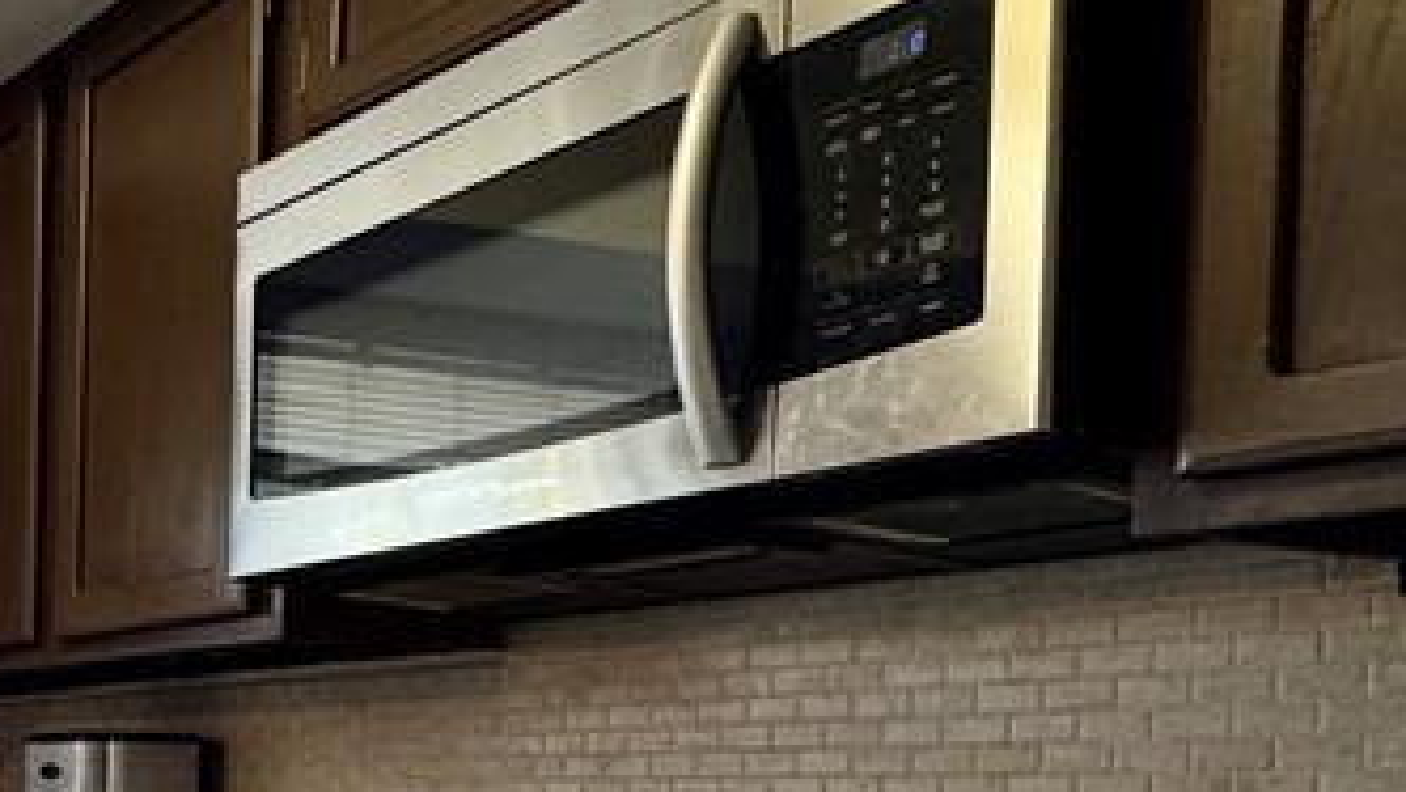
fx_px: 1753
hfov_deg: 33.9
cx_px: -339
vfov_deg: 23.9
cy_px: 868
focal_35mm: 47
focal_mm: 2.22
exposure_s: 1/60
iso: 320
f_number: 2.2
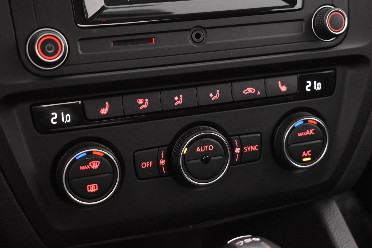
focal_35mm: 60
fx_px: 620
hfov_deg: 33.4
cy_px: 124
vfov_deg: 22.6
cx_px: 186
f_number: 5
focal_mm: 40
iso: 3200
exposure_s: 1/13
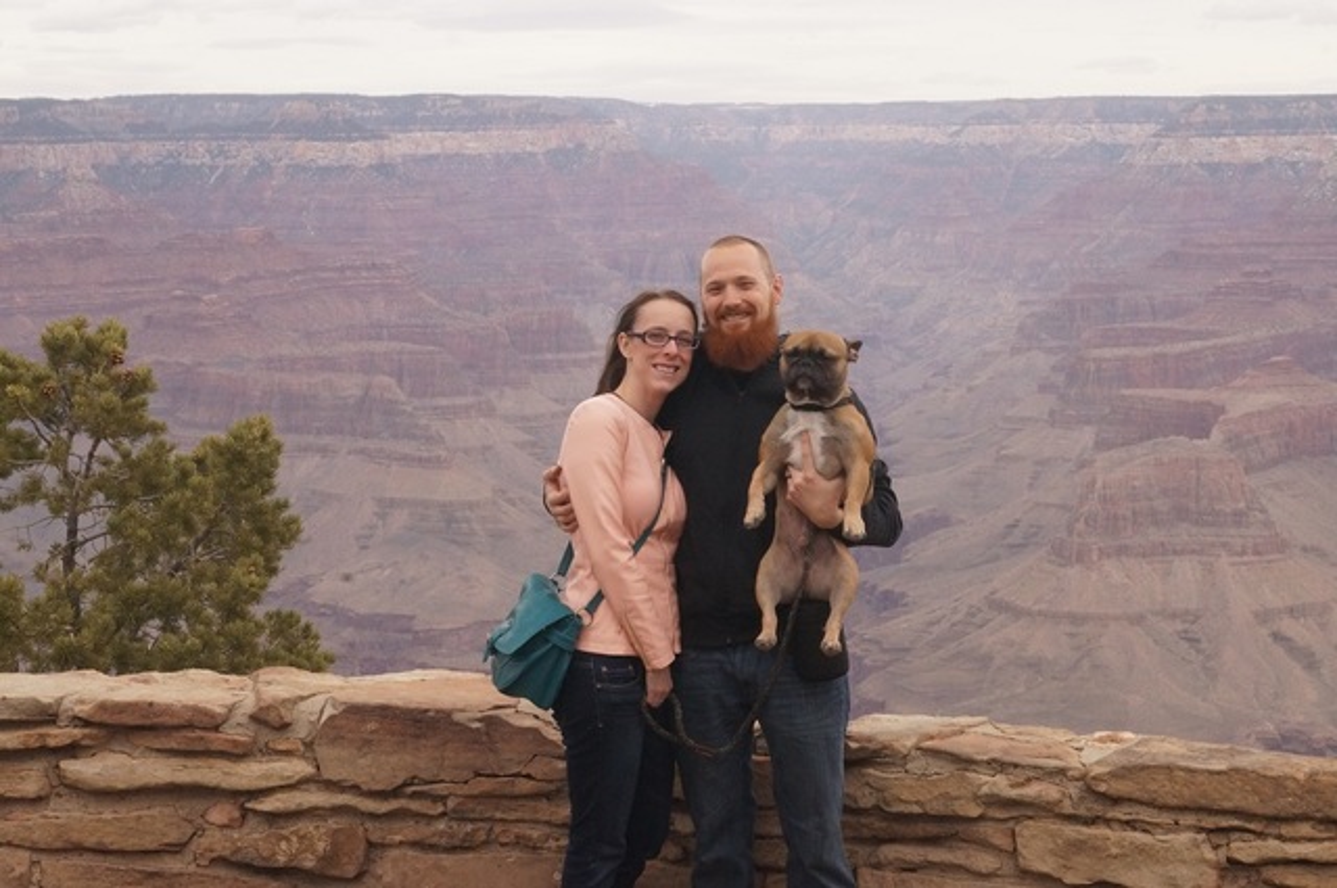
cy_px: 444
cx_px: 668
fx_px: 3060
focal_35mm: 82
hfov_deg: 24.6
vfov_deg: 16.5
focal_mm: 55
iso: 1250
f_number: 22
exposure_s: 1/100
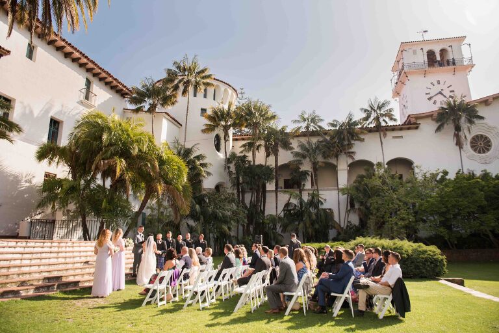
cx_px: 250
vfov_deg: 53.1
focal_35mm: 24
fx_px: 333
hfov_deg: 73.7
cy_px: 166
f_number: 2.8
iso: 320
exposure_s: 1/4000
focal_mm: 24
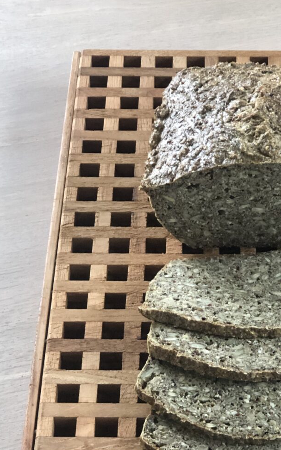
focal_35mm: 97
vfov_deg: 21.3
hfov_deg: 13.4
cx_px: 210
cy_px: 334
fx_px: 1189
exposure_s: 1/30
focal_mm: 6.6
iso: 320
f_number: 2.8
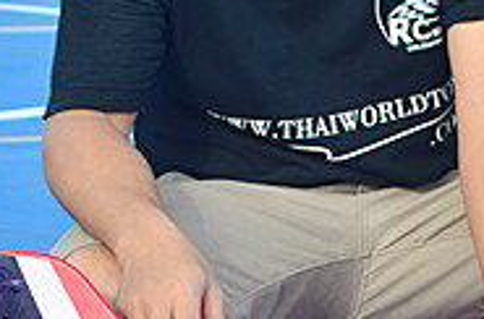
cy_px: 179
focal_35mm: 325
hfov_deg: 6.4
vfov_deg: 4.2
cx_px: 429
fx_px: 4355
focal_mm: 50
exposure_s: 1/200
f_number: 5.6
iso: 100
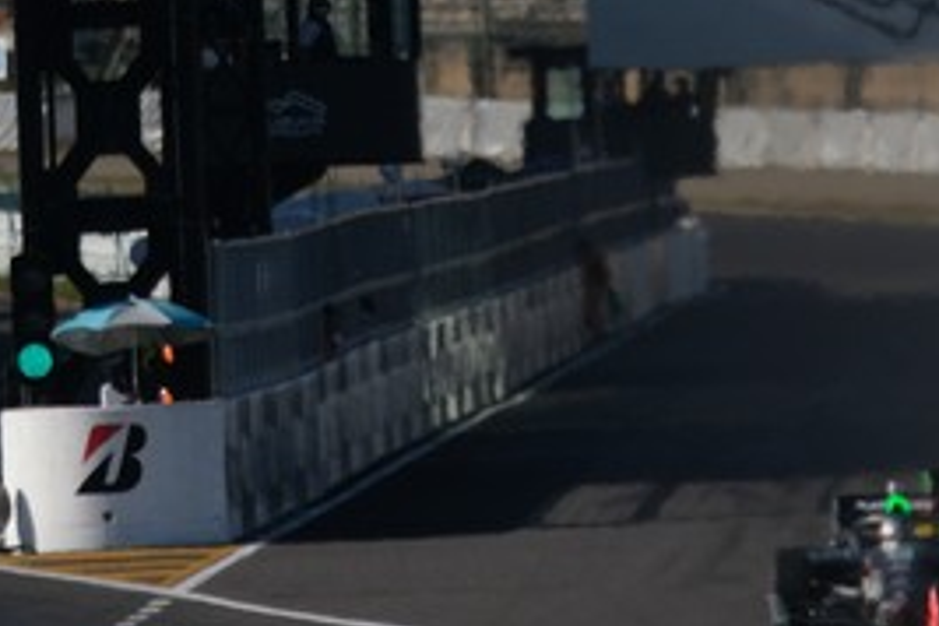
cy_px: 742
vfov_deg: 0.9
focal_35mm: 1583
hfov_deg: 1.3
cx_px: 1059
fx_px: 41287
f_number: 8
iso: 320
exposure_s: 1/1250
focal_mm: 391.4
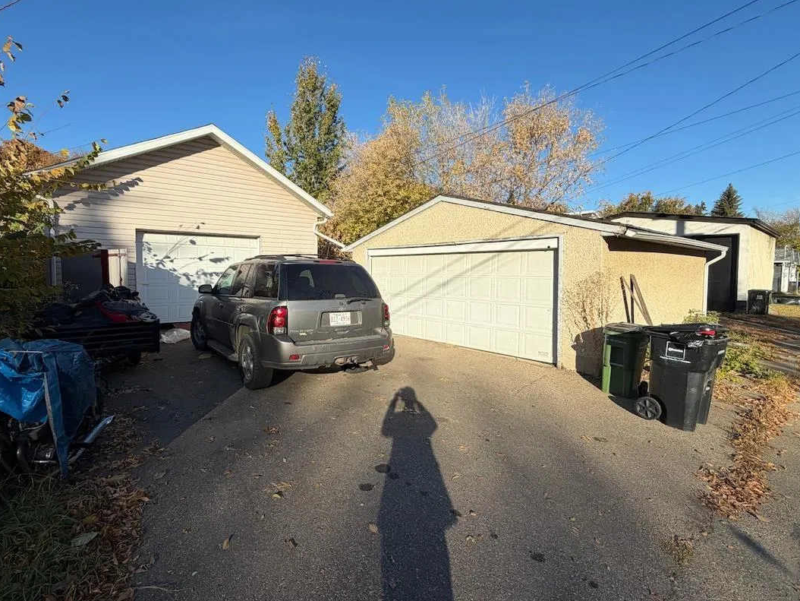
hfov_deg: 90.8
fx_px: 393
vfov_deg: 74.7
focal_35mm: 17
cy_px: 290
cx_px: 368
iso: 25
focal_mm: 2.22
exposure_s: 1/770
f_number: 2.2
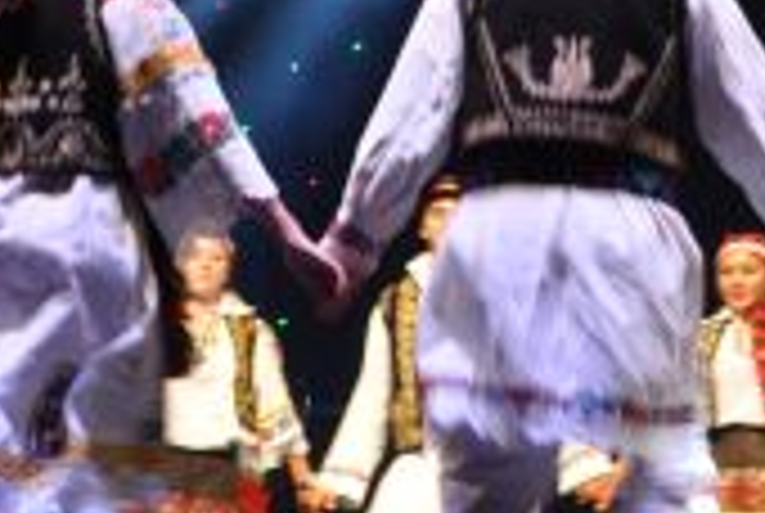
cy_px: 272
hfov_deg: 11.2
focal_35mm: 183
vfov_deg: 7.5
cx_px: 576
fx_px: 3895
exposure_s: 1/30
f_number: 5.6
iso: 500
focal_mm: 26
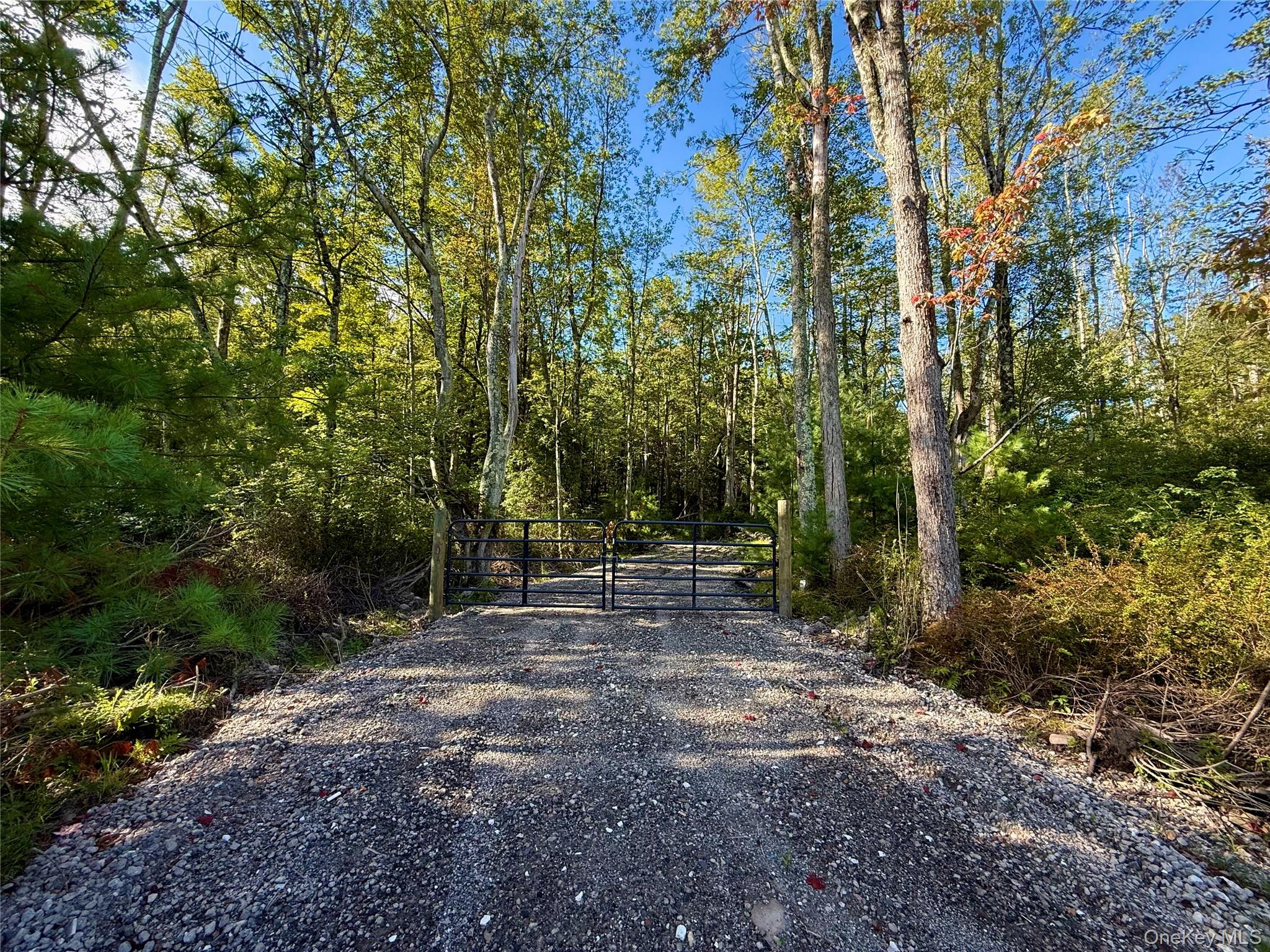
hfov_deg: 102.1
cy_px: 476
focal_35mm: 14
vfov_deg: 85.7
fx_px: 514
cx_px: 635
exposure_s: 1/205
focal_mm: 2.22
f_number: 2.2
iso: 64
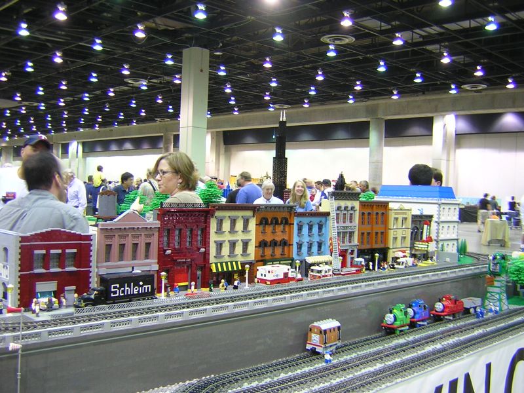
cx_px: 262
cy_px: 196
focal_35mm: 36
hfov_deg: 51.4
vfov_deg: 39.7
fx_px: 545
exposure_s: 1/3.3
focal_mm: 4.7
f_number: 2.6
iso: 122
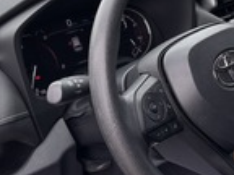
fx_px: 514
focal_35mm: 76
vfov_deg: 18.6
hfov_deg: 25.2
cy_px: -19
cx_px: 185
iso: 50
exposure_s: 1/372
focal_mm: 5.96
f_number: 1.6
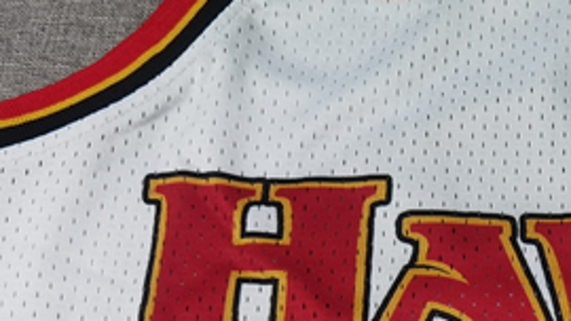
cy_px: 615
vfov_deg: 11.4
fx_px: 1469
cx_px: 601
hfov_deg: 21.1
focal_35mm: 97
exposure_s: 1/240
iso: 50
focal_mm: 6.71
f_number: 1.9
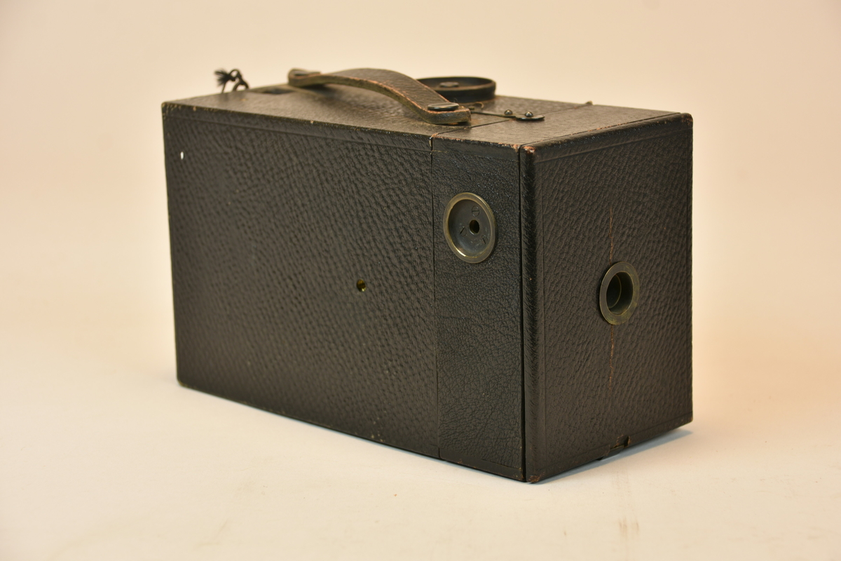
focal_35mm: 87
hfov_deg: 23.4
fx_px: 2032
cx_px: 420
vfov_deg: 15.7
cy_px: 280
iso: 100
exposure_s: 1/8
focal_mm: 58
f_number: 5
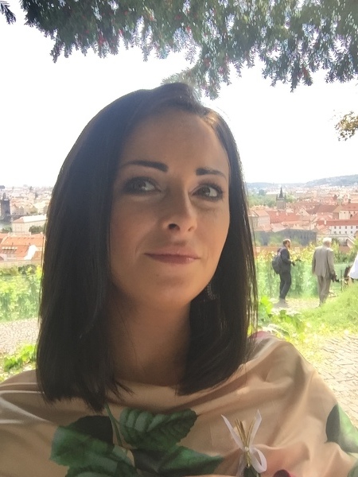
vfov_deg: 58.4
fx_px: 427
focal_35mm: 31
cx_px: 179
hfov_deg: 45.4
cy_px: 238
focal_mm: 2.65
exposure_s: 1/102
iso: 32
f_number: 2.2
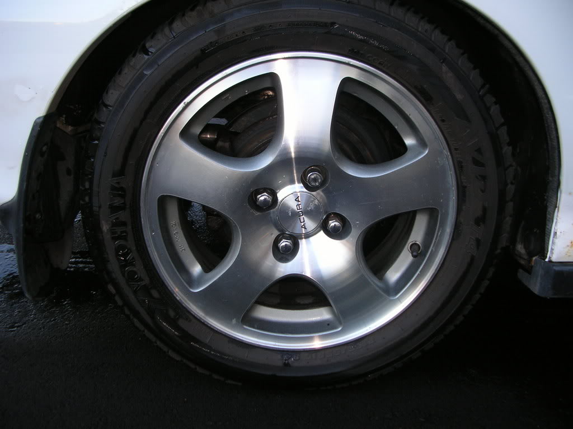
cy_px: 214
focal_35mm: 35
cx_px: 286
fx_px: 579
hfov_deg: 52.7
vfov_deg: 40.6
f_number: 2.8
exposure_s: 1/30
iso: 50
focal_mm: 5.8
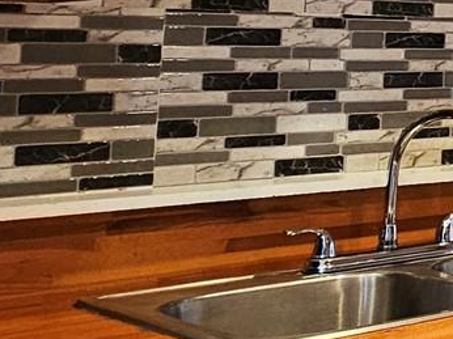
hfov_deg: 15.5
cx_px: 1050
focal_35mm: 77
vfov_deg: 18.4
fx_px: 1007
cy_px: -35
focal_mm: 2.2
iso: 200
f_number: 2.2
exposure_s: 1/60
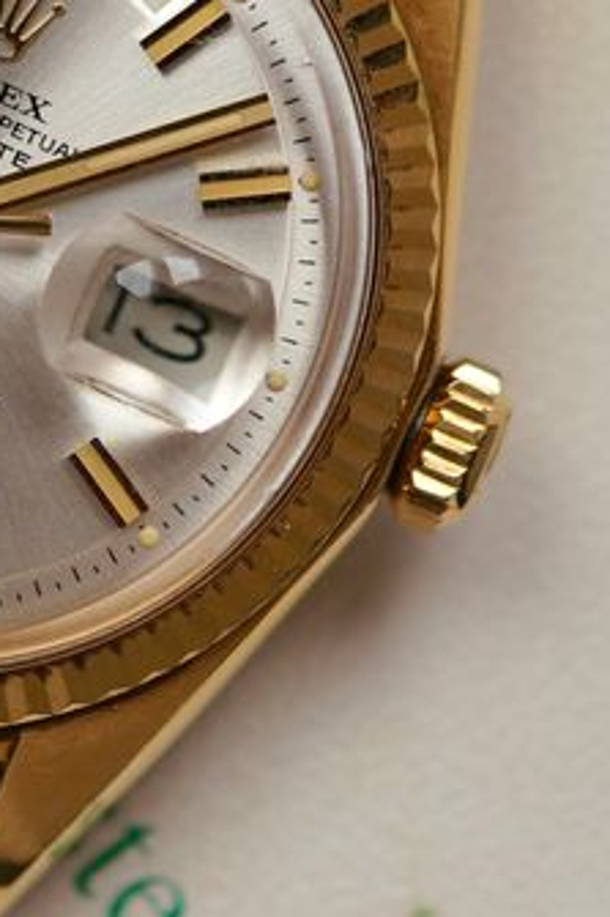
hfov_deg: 5.0
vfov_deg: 7.5
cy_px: 175
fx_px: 6996
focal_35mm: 275
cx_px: -108
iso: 160
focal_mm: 90
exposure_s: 1/200
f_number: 3.2
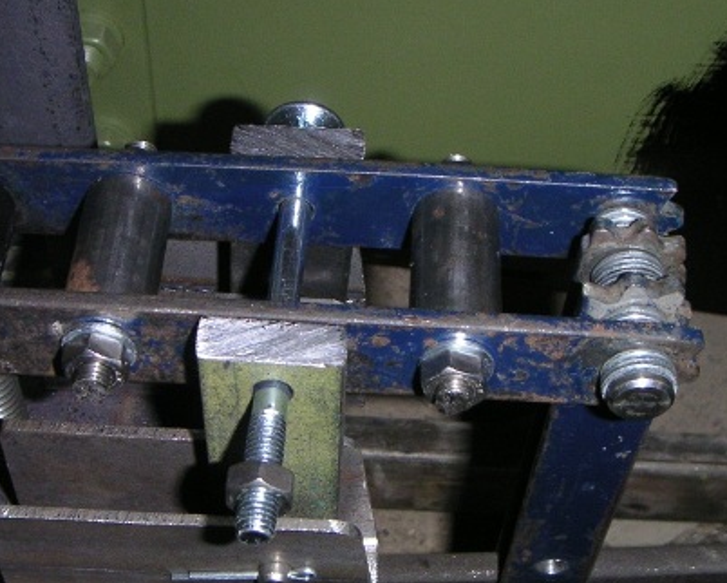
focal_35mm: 59
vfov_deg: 25.7
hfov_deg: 31.9
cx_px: 391
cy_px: 366
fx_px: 1270
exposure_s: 1/45
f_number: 6.7
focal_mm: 6
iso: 160
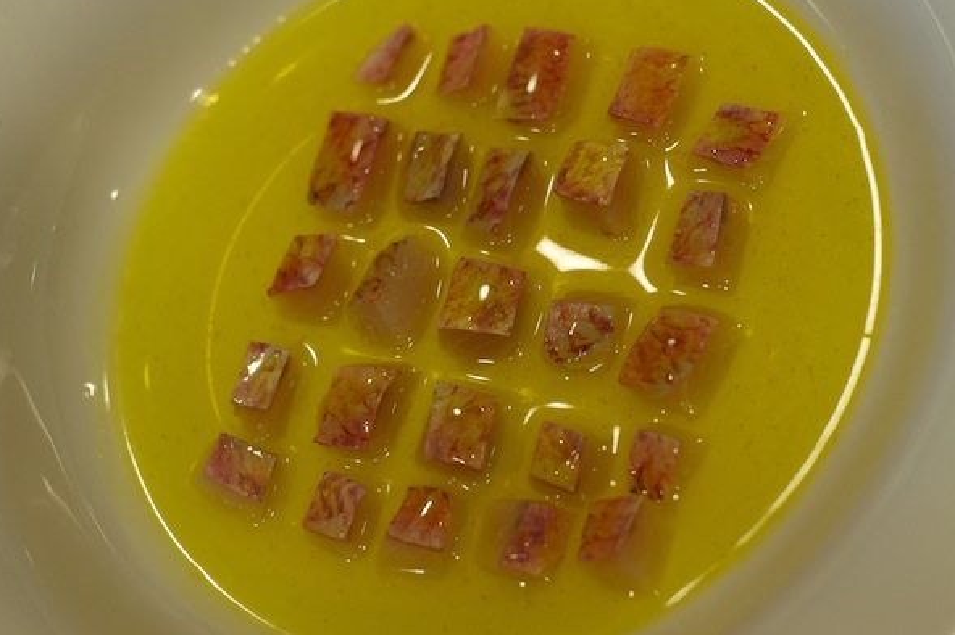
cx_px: 473
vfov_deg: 17.9
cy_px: 315
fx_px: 2015
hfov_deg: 26.7
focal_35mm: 76
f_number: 3.2
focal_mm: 50
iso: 500
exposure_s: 1/80
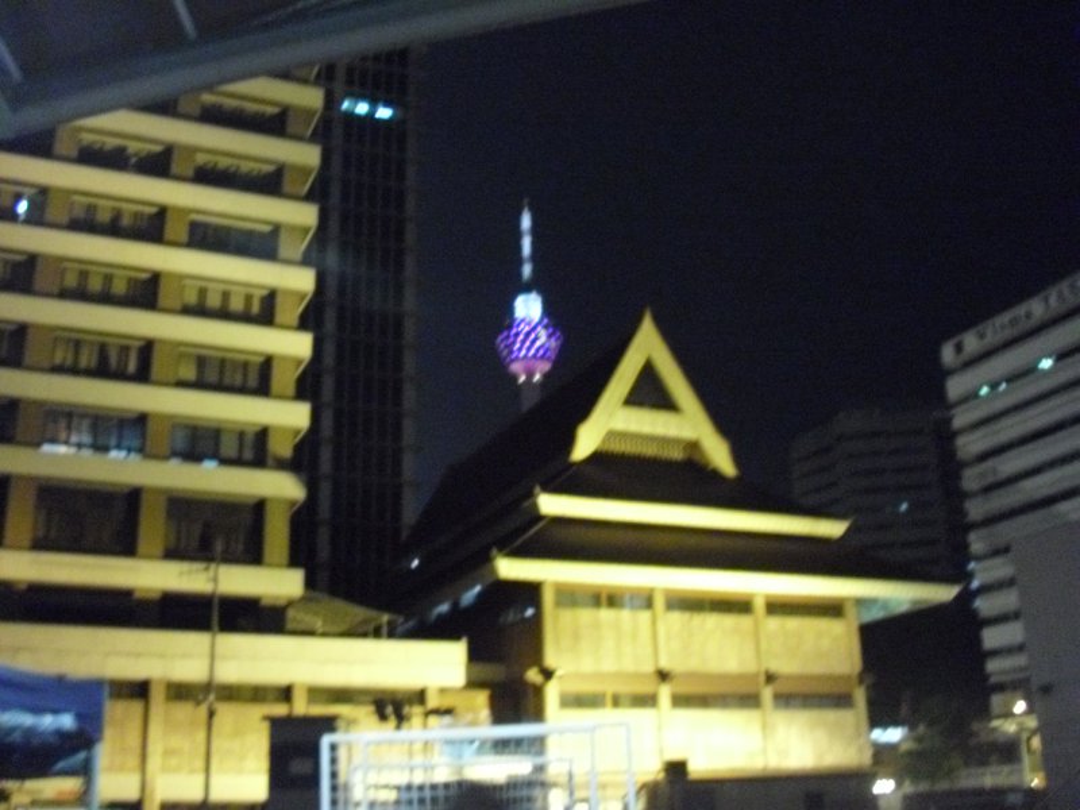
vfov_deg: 37.7
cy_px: 405
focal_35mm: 38
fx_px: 1186
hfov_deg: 49.0
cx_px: 540
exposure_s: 1/8
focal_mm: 6.2
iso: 800
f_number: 2.8
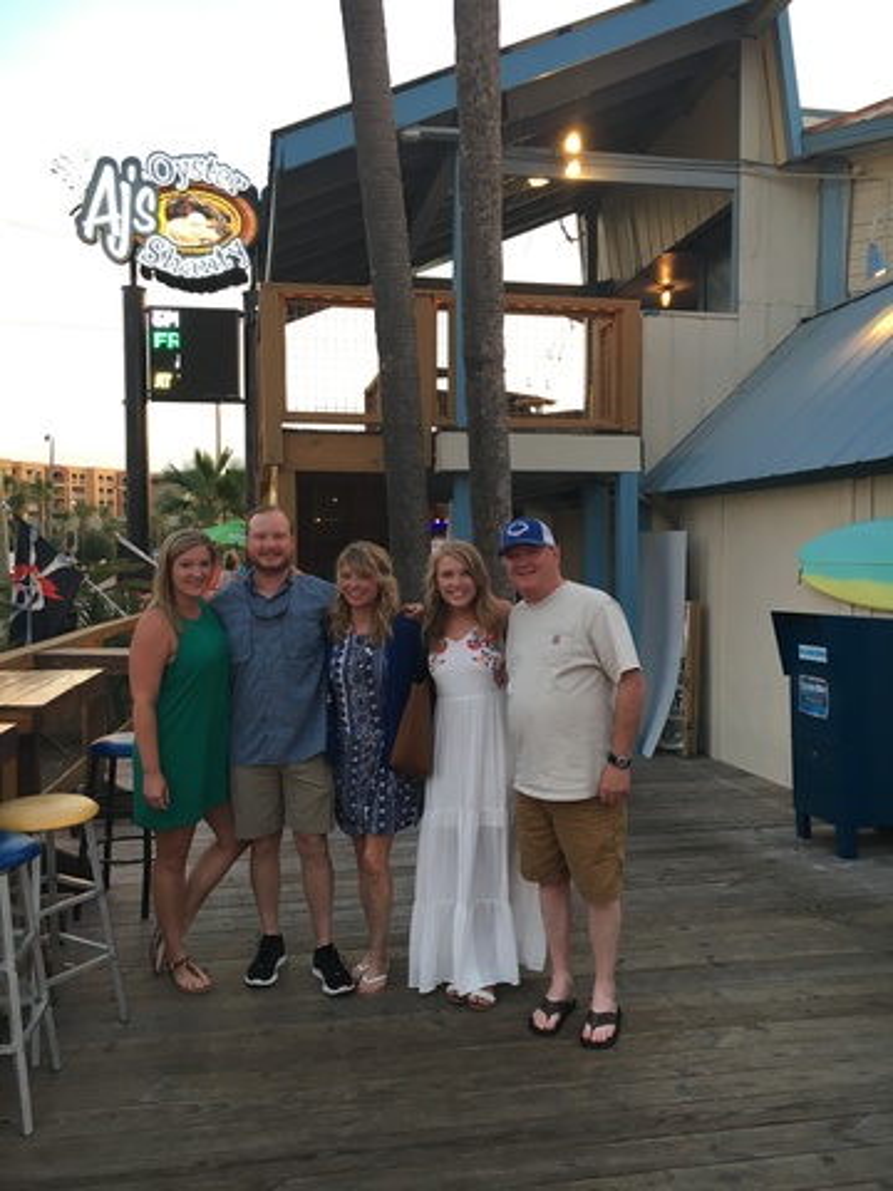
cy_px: 596
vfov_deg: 61.7
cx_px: 446
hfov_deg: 48.2
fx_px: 997
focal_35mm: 29
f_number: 2.2
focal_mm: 4.15
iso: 50
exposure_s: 1/30
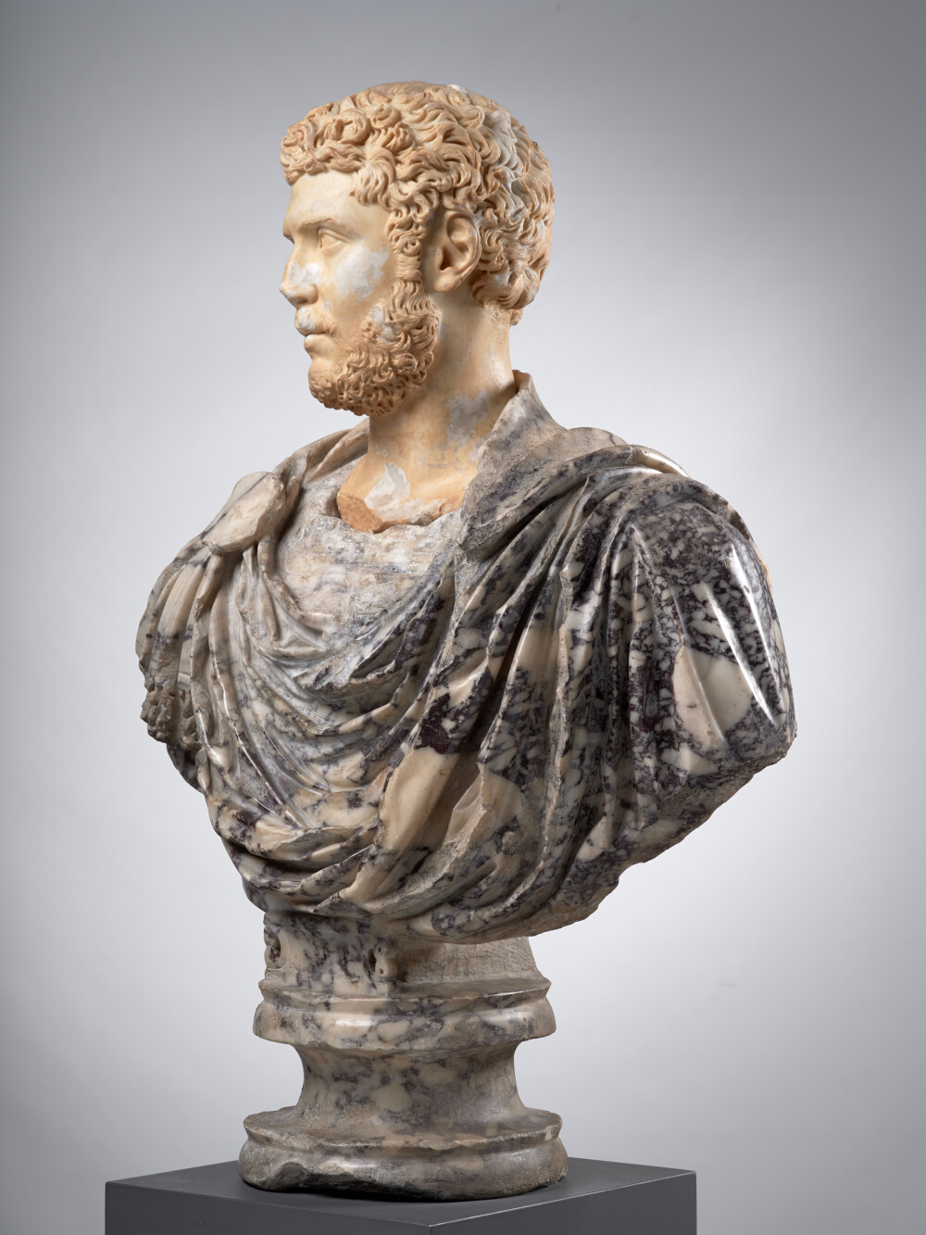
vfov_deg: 30.7
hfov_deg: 23.3
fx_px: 2247
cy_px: 618
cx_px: 463
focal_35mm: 63
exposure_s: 1/125
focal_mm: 80
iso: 200
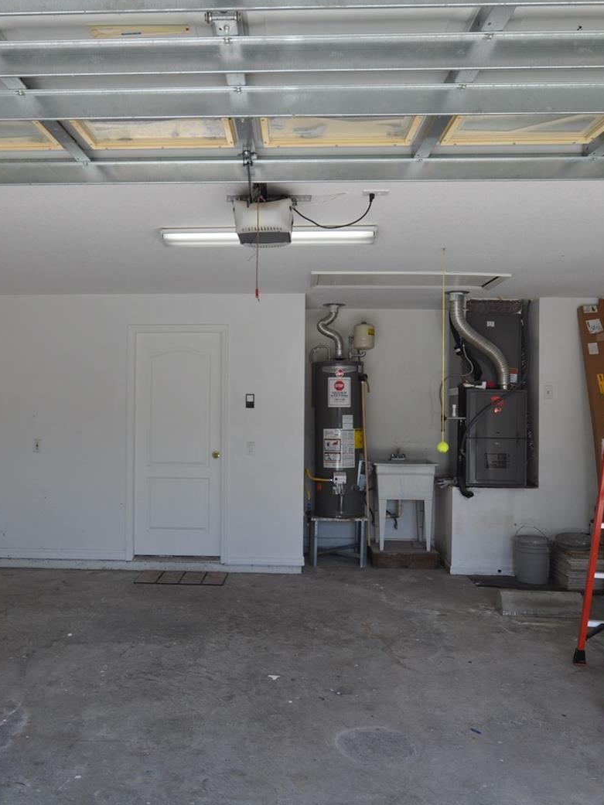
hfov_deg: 45.3
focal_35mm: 31
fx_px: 721
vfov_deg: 58.3
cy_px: 401
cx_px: 255
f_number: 6.3
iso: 200
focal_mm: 14
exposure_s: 1/160
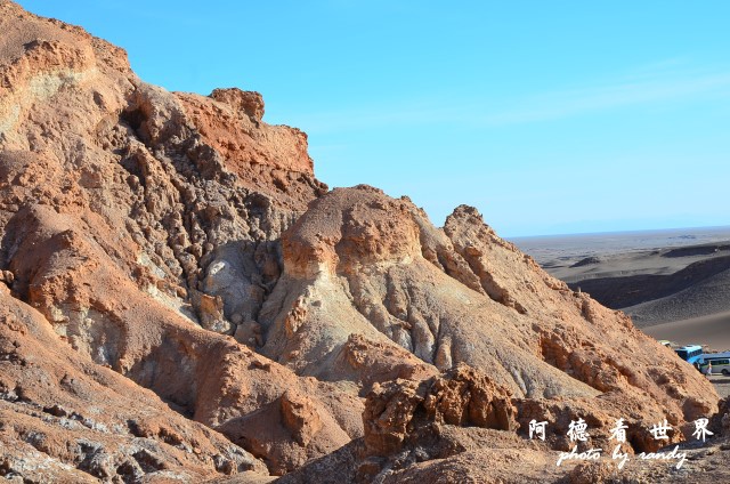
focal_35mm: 75
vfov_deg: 18.1
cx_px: 365
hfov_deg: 27.0
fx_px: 1518
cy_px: 242
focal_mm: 50
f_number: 10
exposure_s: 1/125
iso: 100
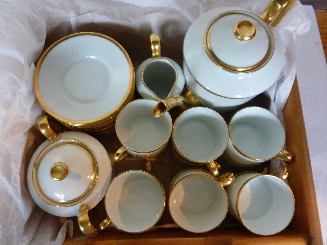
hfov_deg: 69.4
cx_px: 164
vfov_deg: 54.9
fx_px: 236
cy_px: 122
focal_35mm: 25
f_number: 3.3
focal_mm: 4.1
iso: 400
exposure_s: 1/15
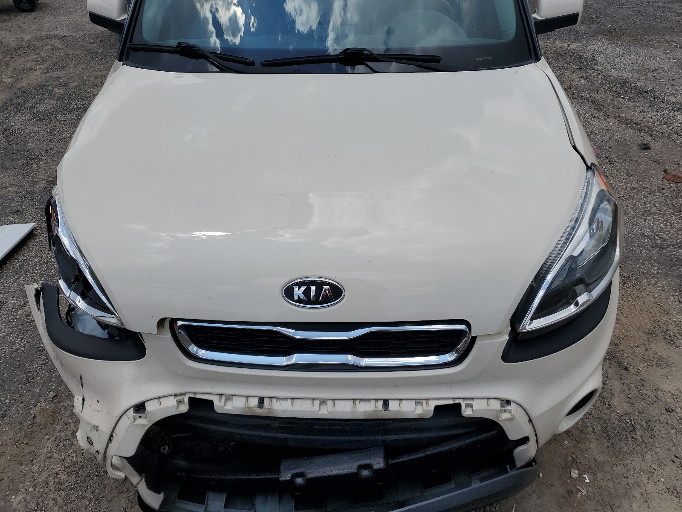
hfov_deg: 67.3
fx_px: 512
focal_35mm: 26
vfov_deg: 53.1
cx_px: 341
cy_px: 256
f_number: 1.5
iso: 50
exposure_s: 1/5000
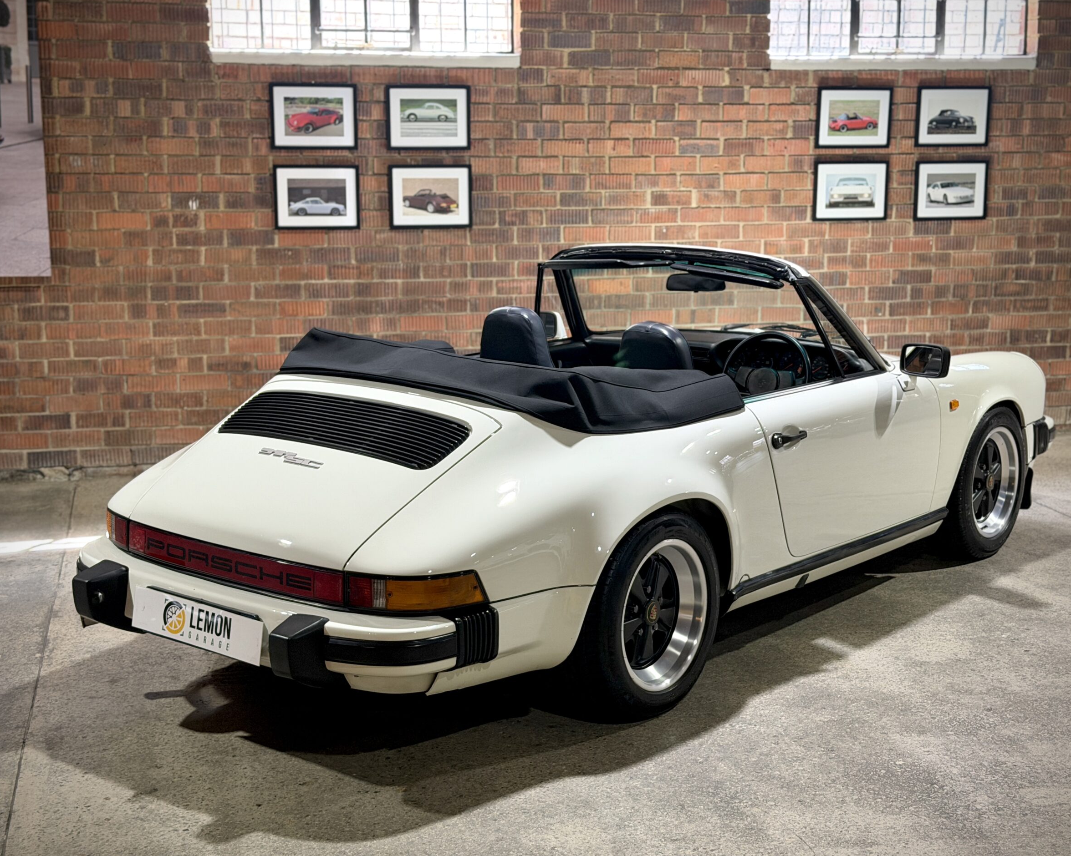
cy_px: 420
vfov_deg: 29.7
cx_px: 552
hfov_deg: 36.7
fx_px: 1616
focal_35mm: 51
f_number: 1.78
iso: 200
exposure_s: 1/60
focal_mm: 6.76
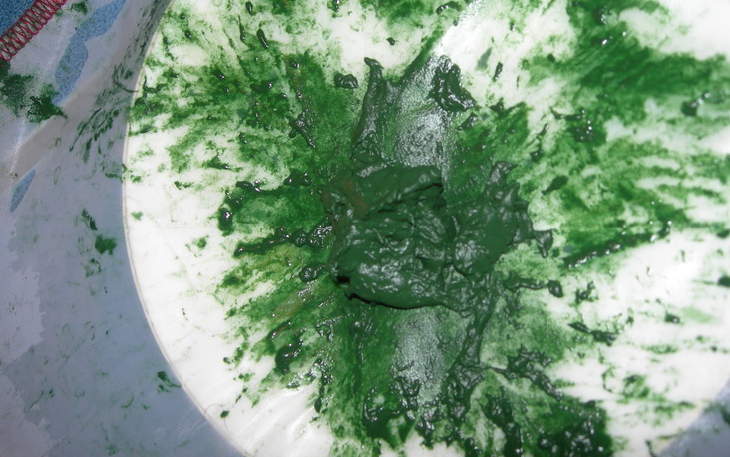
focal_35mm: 44
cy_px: 213
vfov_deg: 29.2
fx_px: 876
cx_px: 389
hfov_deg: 45.2
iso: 50
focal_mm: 7.8
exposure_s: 1/60.1
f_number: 2.8
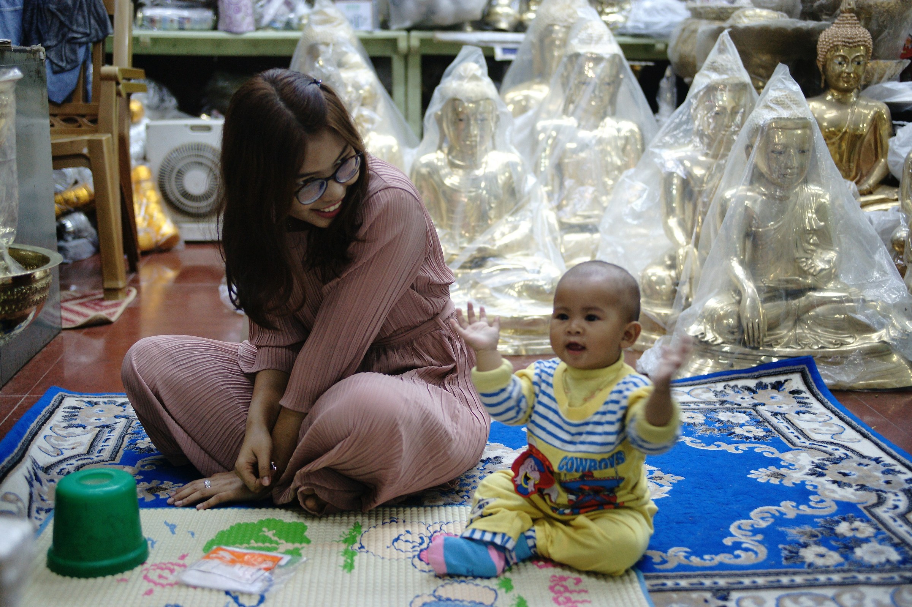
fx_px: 1266
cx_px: 456
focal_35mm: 50
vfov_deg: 27.0
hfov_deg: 39.6
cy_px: 304
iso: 800
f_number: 2.8
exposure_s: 1/60
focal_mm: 50
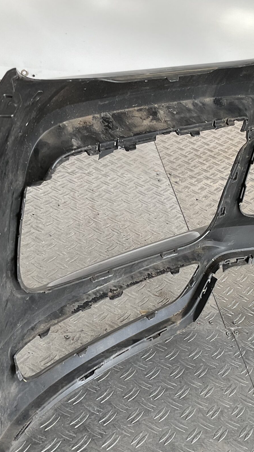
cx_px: 193
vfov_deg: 40.5
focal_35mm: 51
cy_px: 264
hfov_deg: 23.2
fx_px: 611
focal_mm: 3
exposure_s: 1/100
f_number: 1.8
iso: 20
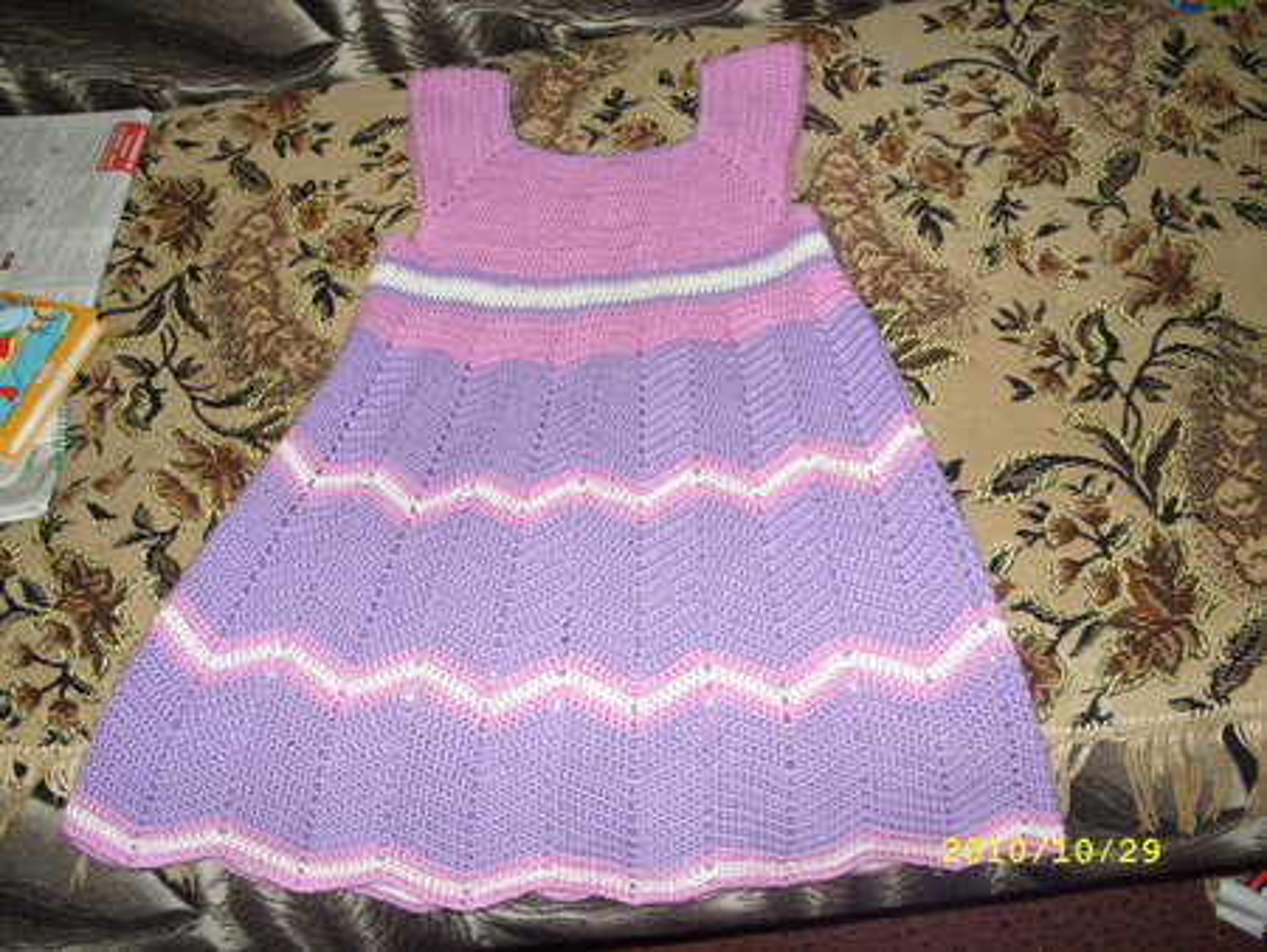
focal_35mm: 38
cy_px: 476
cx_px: 634
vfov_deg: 37.8
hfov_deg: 49.0
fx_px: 1392
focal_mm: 7.8
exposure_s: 1/30
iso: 50
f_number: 2.8
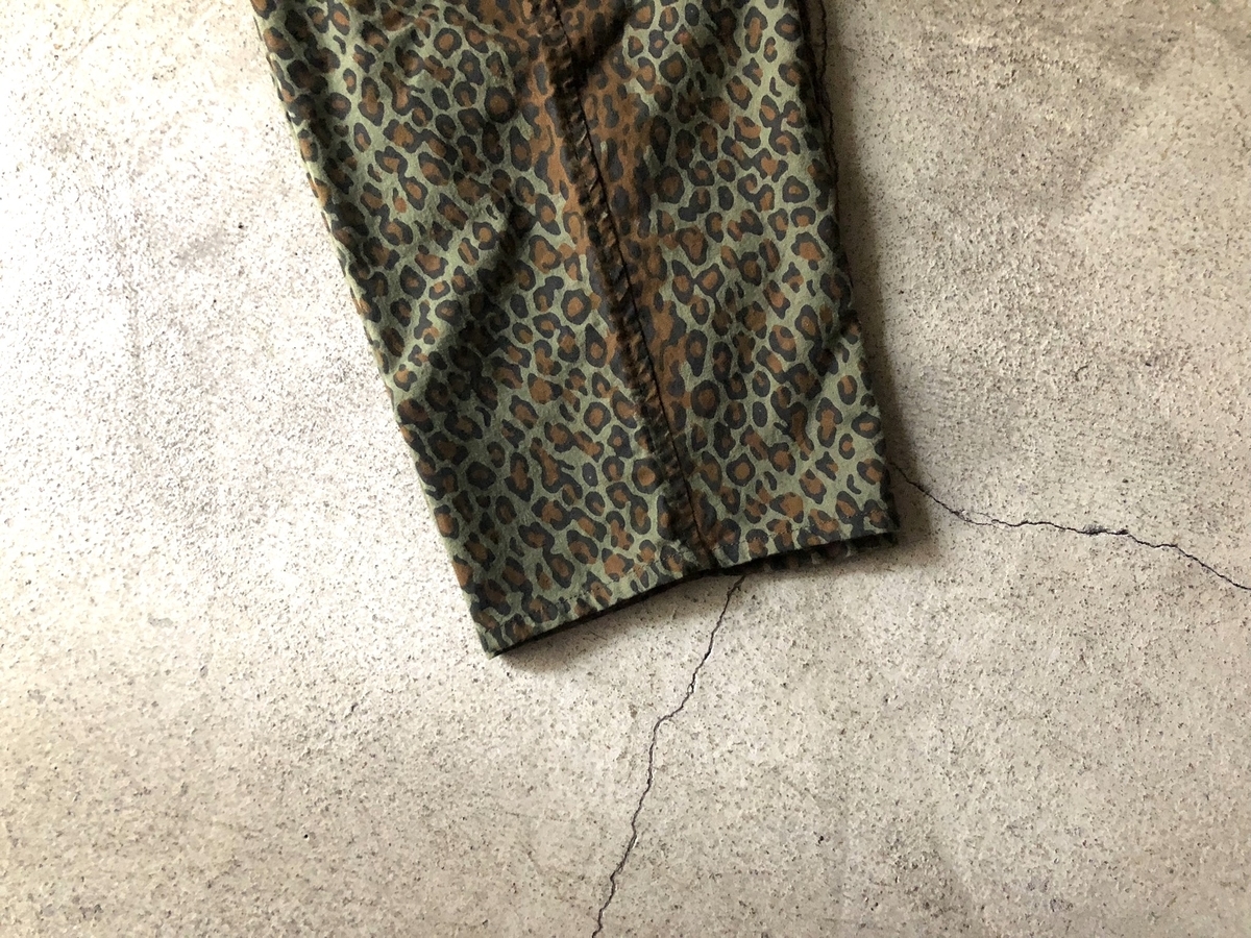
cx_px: 626
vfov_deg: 49.7
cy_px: 469
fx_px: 1012
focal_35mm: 28
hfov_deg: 63.4
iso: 100
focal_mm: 4
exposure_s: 1/4
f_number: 1.8
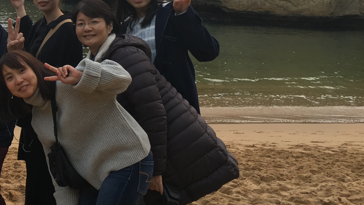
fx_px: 734
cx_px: -62
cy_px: 22
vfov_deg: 15.7
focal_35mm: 76
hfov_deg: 25.3
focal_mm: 4.15
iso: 32
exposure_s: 1/100
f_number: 2.2
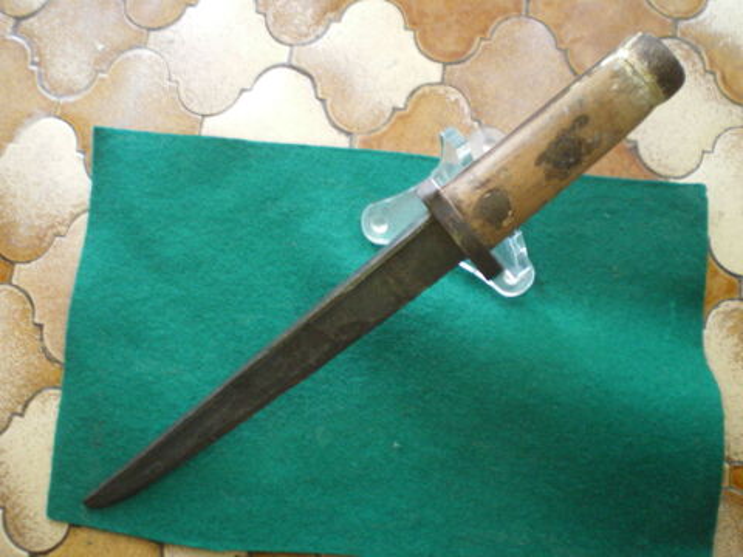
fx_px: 816
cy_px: 278
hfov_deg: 49.0
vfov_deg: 37.7
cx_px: 372
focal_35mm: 38
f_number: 3.1
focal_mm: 6.3
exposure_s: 1/10
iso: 400
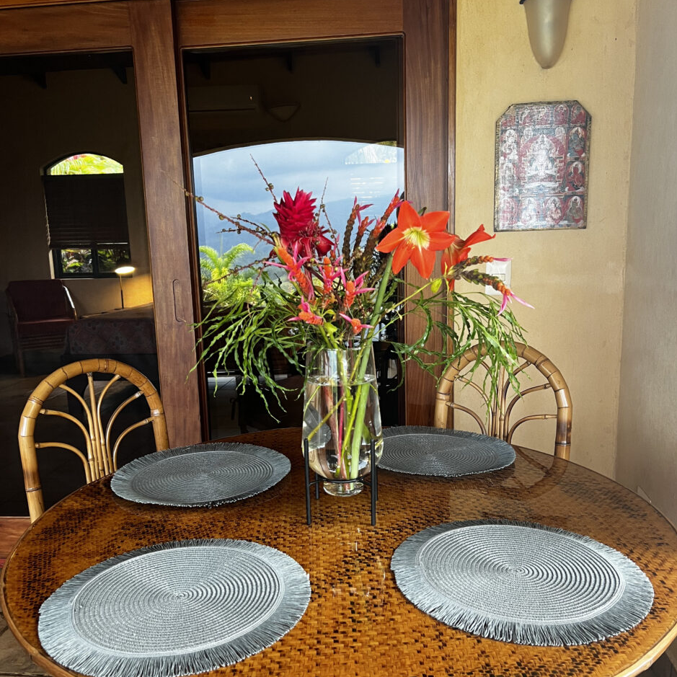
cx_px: 337
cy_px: 367
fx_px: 686
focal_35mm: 31
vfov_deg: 52.5
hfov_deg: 52.5
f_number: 1.5
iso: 80
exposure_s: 1/60
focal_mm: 5.7
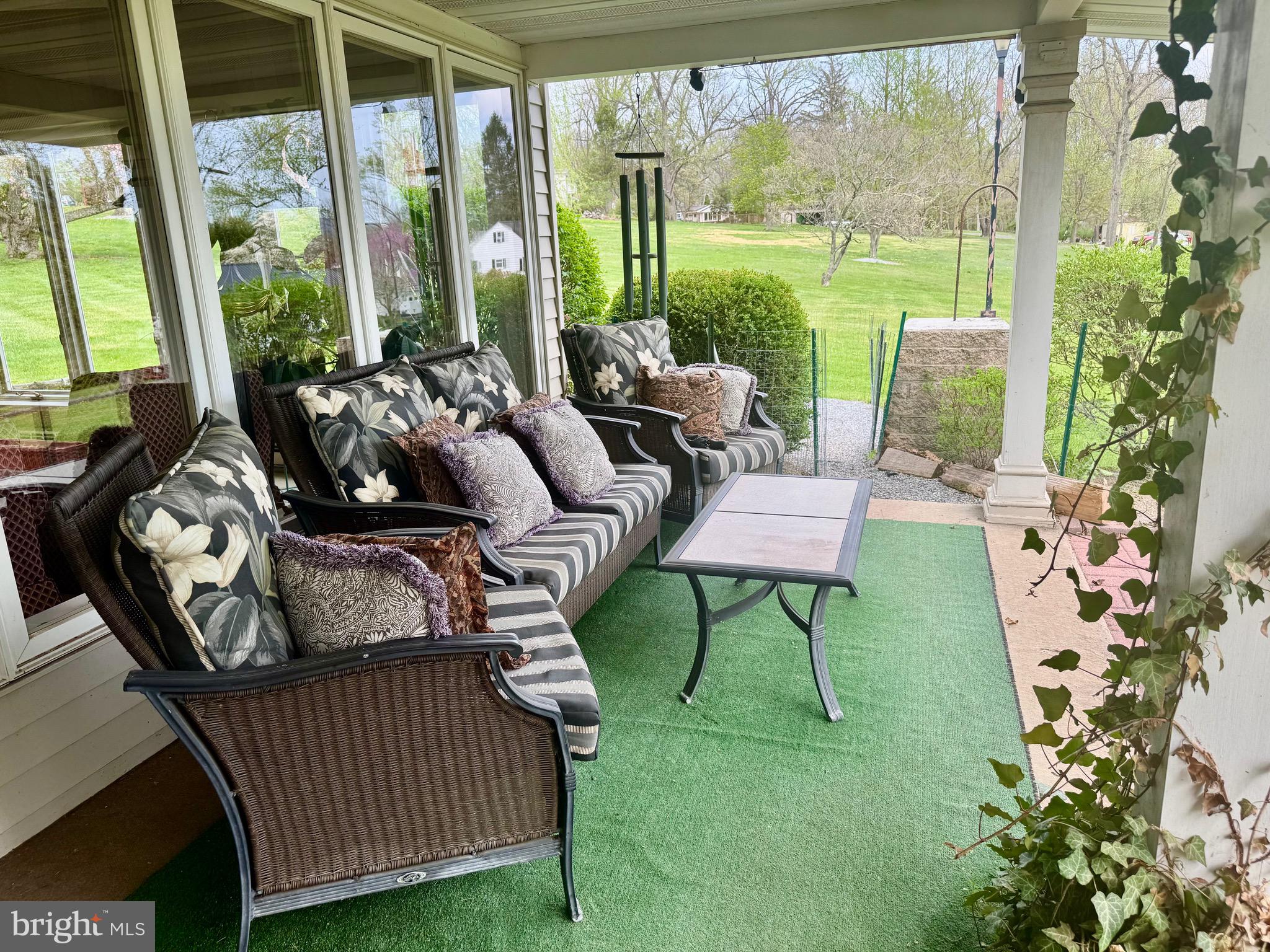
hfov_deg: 71.6
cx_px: 635
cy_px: 476
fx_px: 881
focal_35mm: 24
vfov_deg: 56.8
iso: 80
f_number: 1.78
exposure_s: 1/747
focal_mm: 6.76
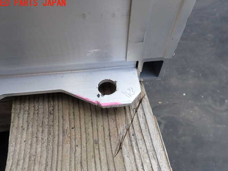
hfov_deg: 63.4
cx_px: 116
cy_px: 94
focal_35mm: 28
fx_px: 184
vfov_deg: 49.7
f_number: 2.8
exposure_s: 1/200
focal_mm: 4.5
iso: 100
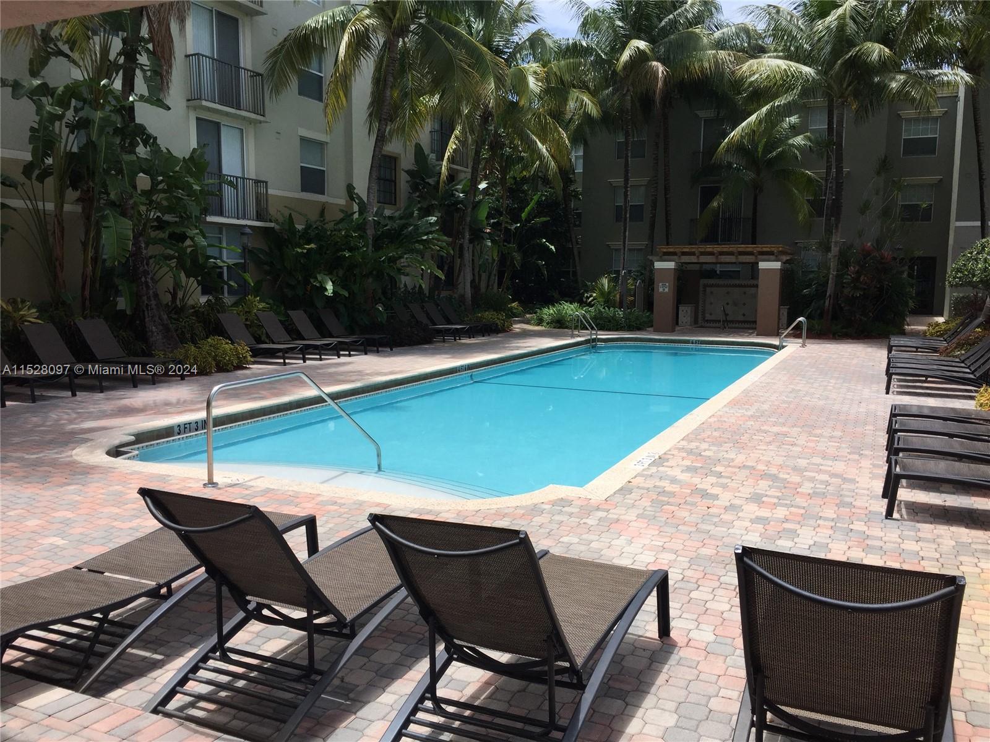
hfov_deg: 61.7
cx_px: 495
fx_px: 829
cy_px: 371
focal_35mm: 29
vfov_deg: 48.2
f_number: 2.2
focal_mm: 4.15
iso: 32
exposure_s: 1/1721
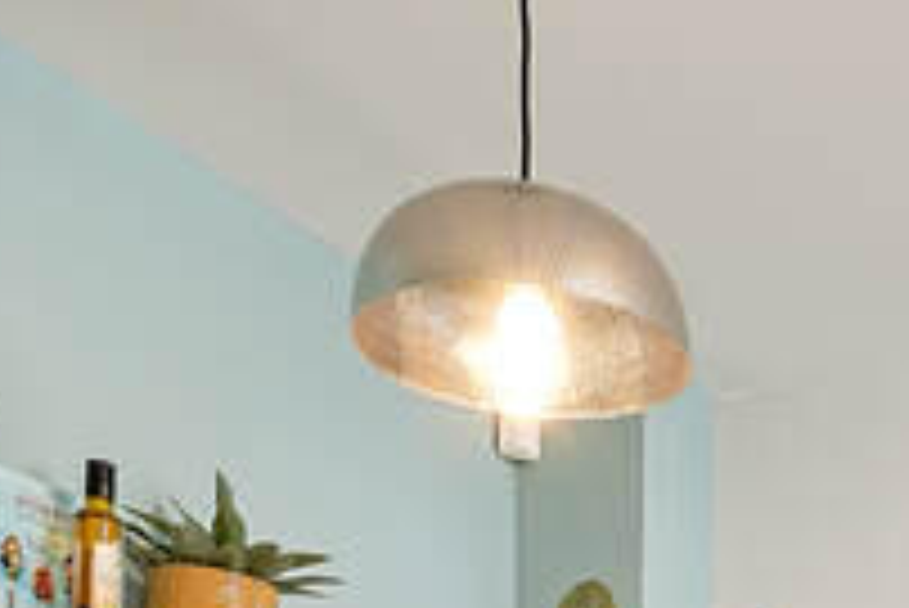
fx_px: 1794
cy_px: 1205
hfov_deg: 25.3
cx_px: 1116
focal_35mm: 71
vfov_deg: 15.5
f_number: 10
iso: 100
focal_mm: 14
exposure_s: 1/2.5
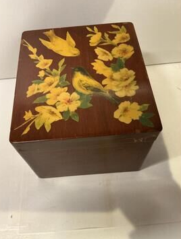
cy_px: 121
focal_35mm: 31
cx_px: 87
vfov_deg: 58.2
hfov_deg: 45.6
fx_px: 215
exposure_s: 1/60
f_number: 1.8
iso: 125
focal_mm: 3
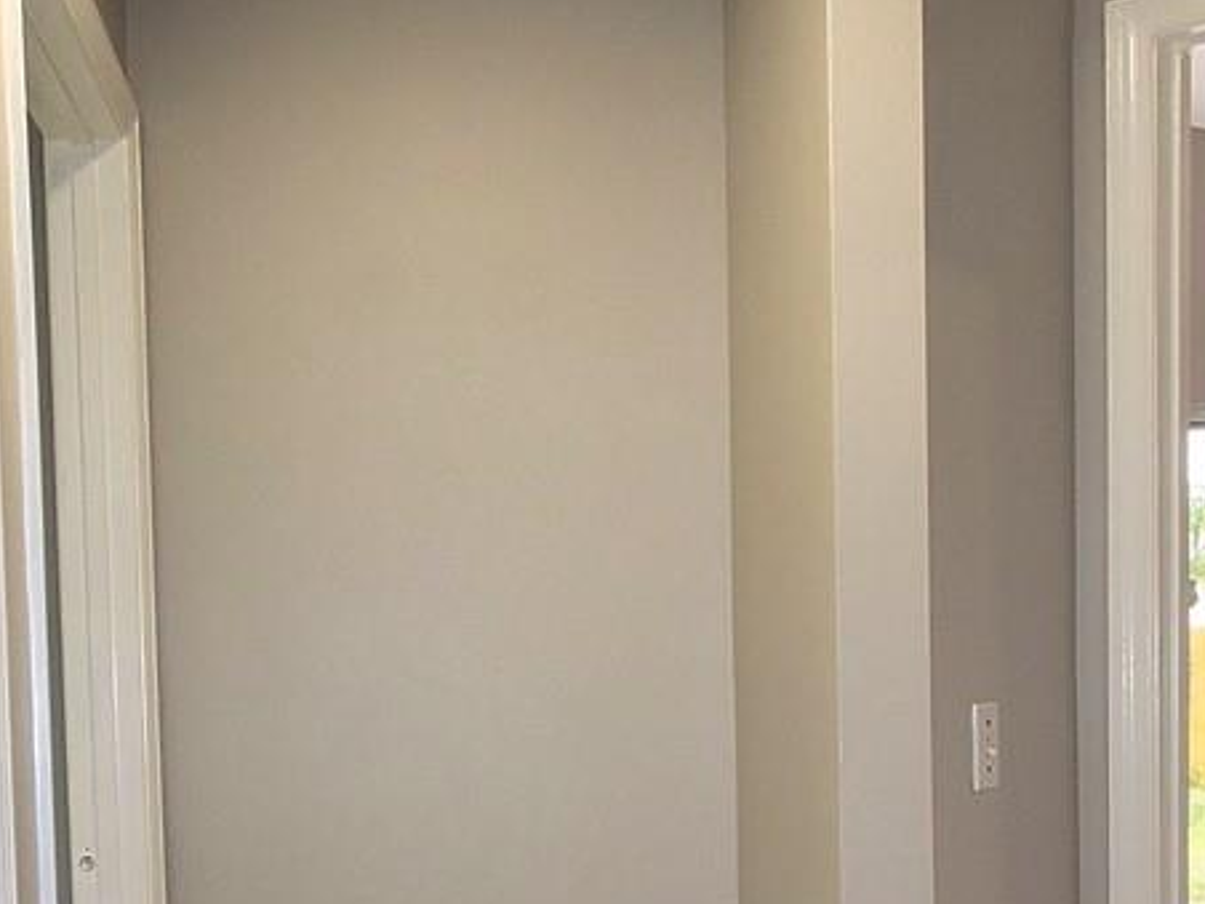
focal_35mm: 46
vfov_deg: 30.6
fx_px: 1601
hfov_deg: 40.5
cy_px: 741
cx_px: 355
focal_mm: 1.8
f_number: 2.2
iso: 80
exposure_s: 1/50
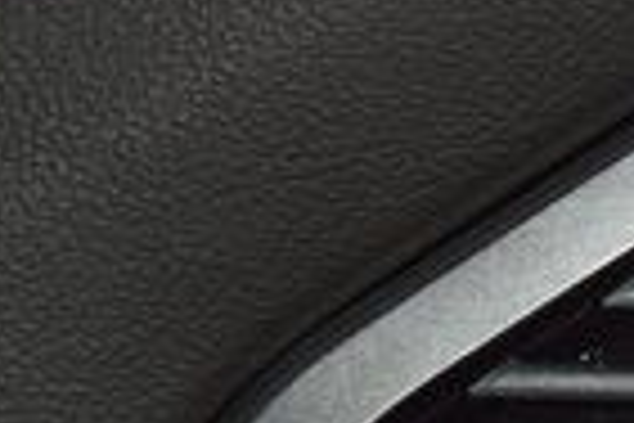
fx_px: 8365
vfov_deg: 2.9
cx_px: 1228
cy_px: 821
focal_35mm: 475
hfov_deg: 4.3
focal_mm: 70
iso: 100
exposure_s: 1/125
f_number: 8
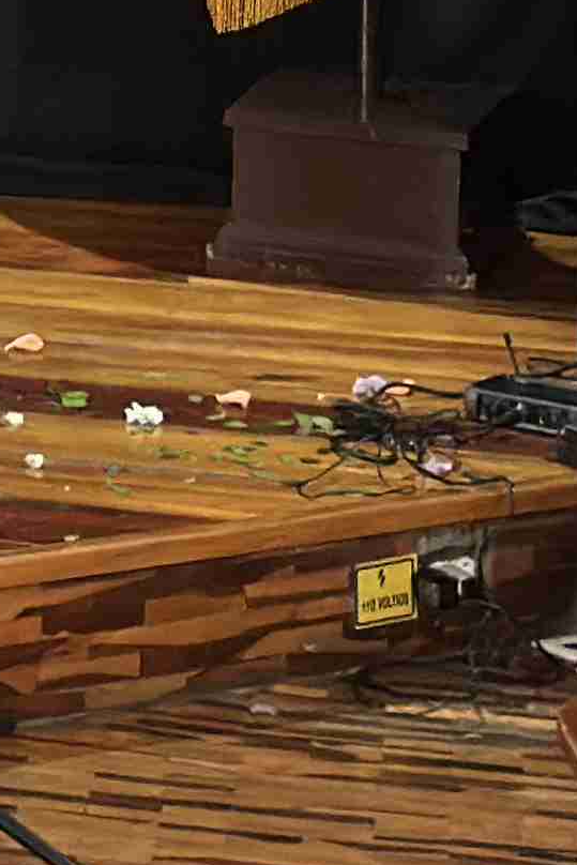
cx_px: -1370
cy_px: -501
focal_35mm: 249
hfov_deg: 5.1
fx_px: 5983
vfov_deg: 8.1
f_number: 1.8
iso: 100
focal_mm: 6.9
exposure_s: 1/60
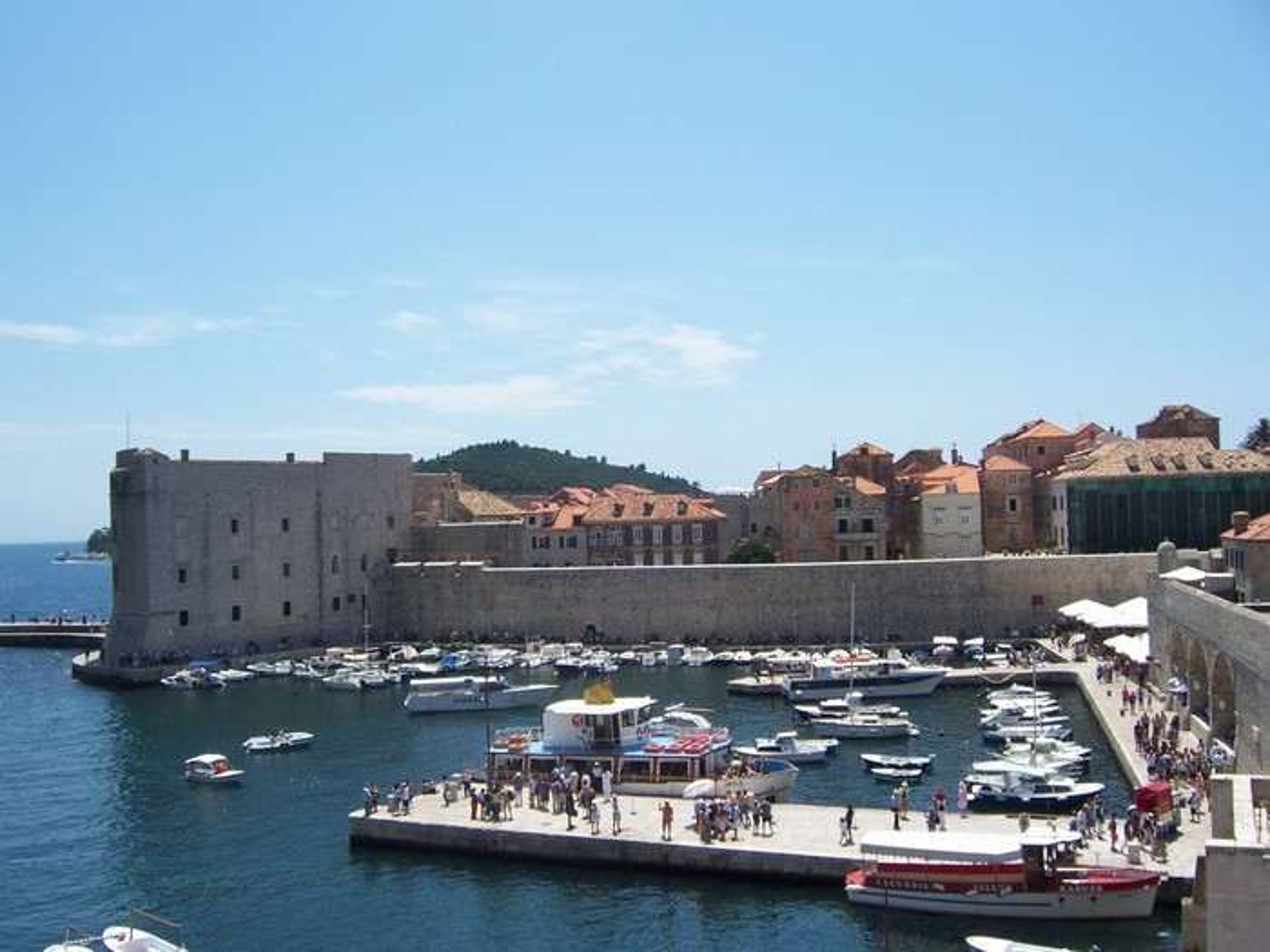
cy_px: 476
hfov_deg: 51.4
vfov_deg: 39.7
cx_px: 635
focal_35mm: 36
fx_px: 1321
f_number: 4.5
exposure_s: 1/640
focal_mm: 6.2
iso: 80
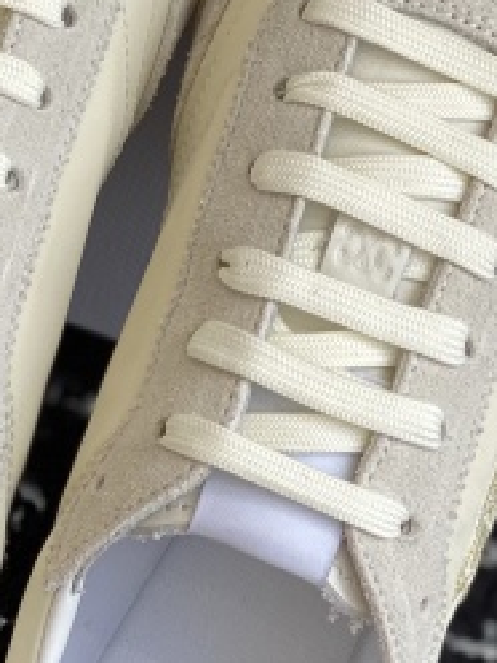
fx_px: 3216
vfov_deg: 11.7
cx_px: 203
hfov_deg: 8.8
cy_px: 120
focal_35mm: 168
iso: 20
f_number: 2
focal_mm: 6
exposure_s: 1/179
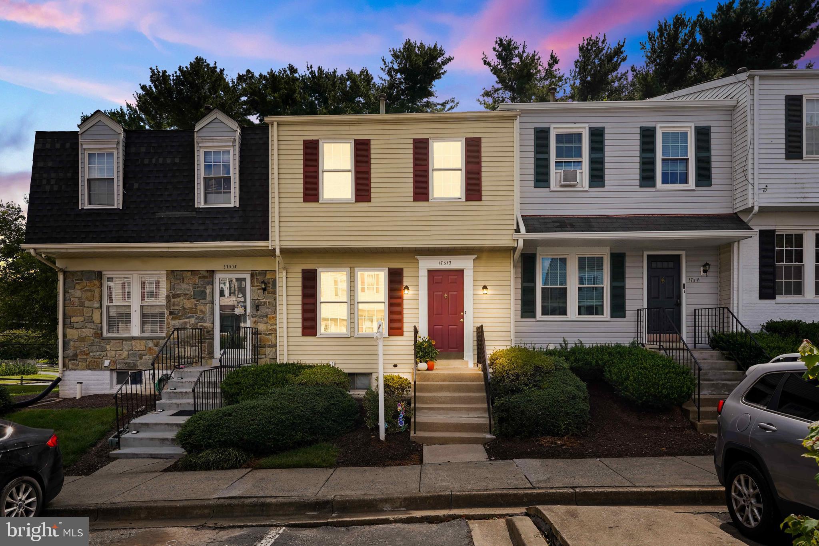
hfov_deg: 84.0
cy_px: 273
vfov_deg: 61.9
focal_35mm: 20
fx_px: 455
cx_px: 410
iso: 100
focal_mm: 20
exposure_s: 1/60
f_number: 5.6
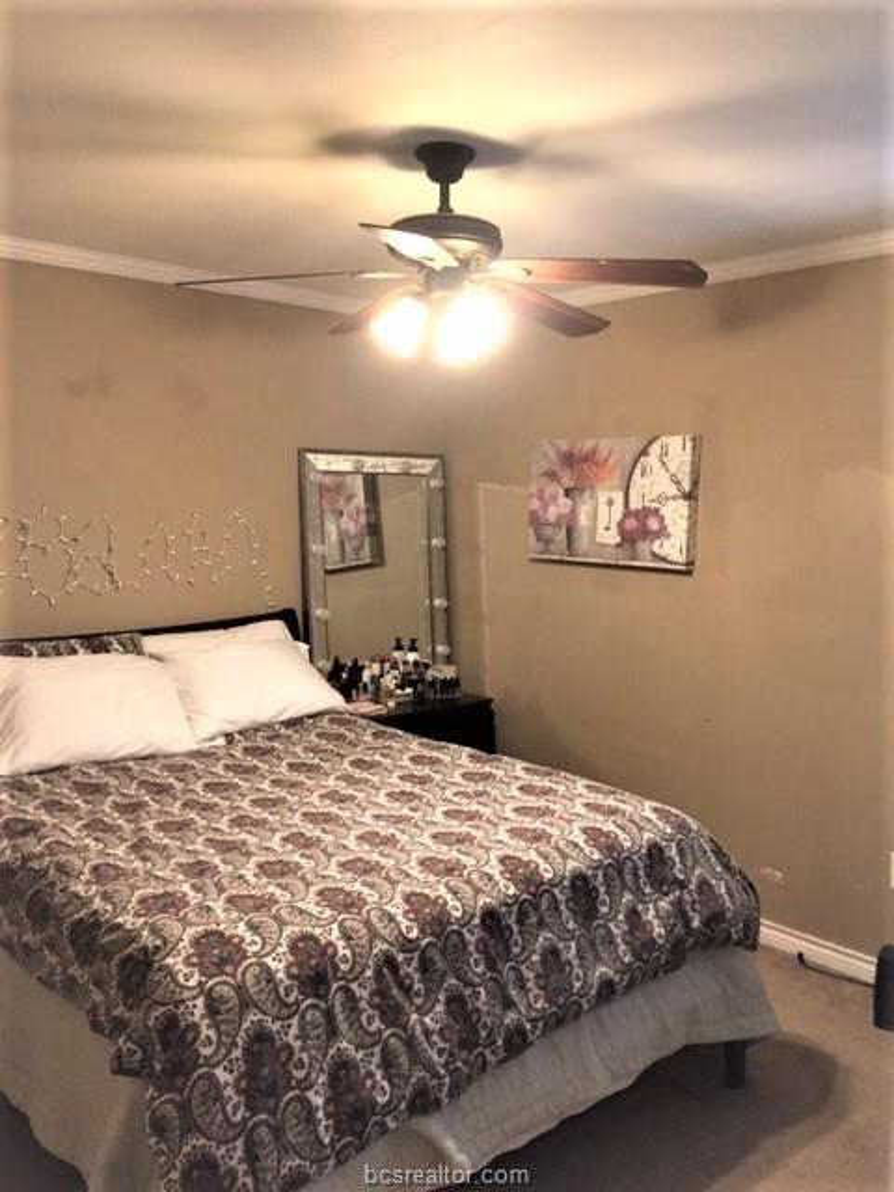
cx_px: 447
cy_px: 596
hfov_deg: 48.2
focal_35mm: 29
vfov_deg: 61.7
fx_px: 999
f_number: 2.2
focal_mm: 4.15
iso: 160
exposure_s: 1/30
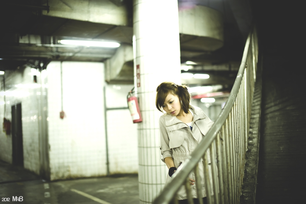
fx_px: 425
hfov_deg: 39.6
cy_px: 102
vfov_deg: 26.9
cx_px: 153
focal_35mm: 50
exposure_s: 1/40
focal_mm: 50
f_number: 1.4
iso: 1600
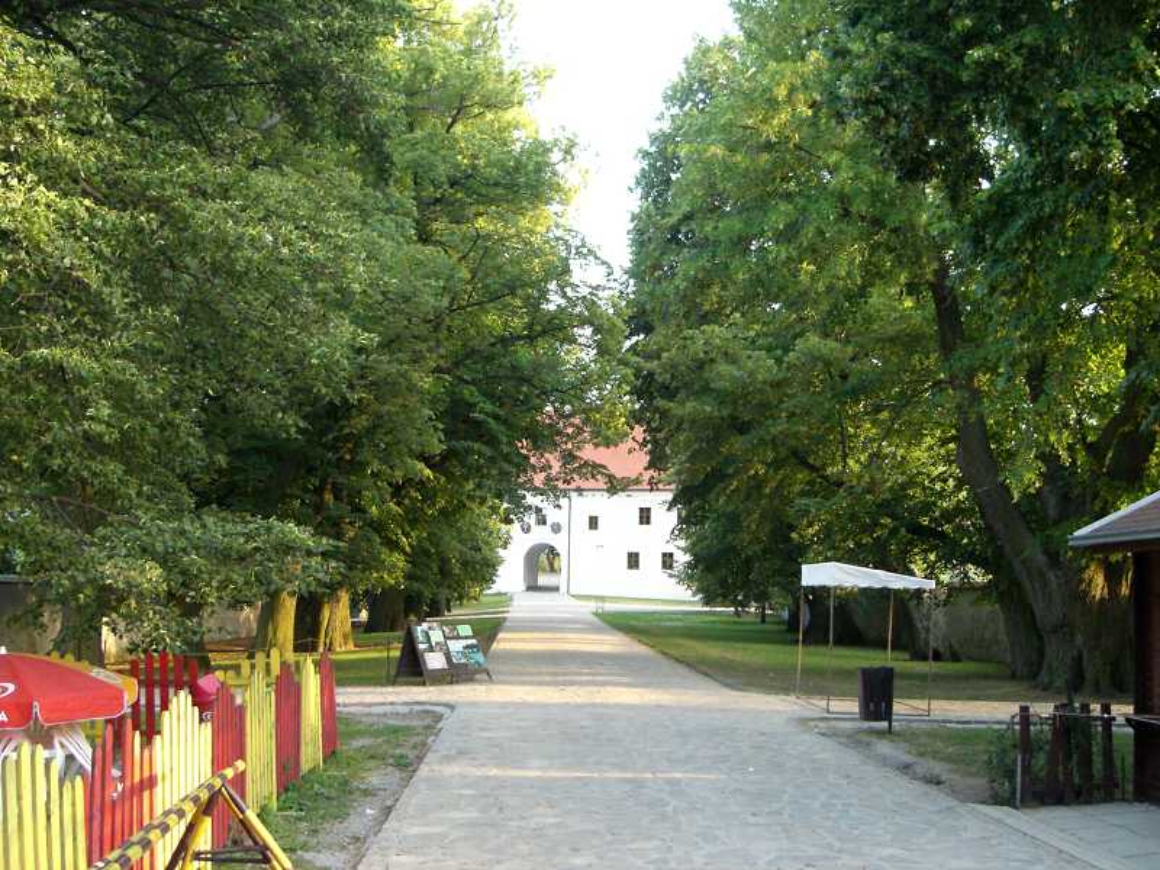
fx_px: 1273
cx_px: 580
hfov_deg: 49.0
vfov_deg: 37.7
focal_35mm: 38
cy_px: 435
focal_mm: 6.3
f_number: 3.1
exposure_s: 1/80
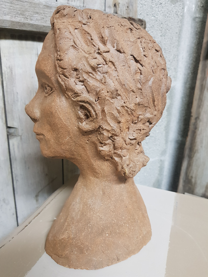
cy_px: 138
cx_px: 104
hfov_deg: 53.1
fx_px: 208
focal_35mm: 26
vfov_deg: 67.3
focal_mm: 4.3
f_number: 1.7
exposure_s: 1/20
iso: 250
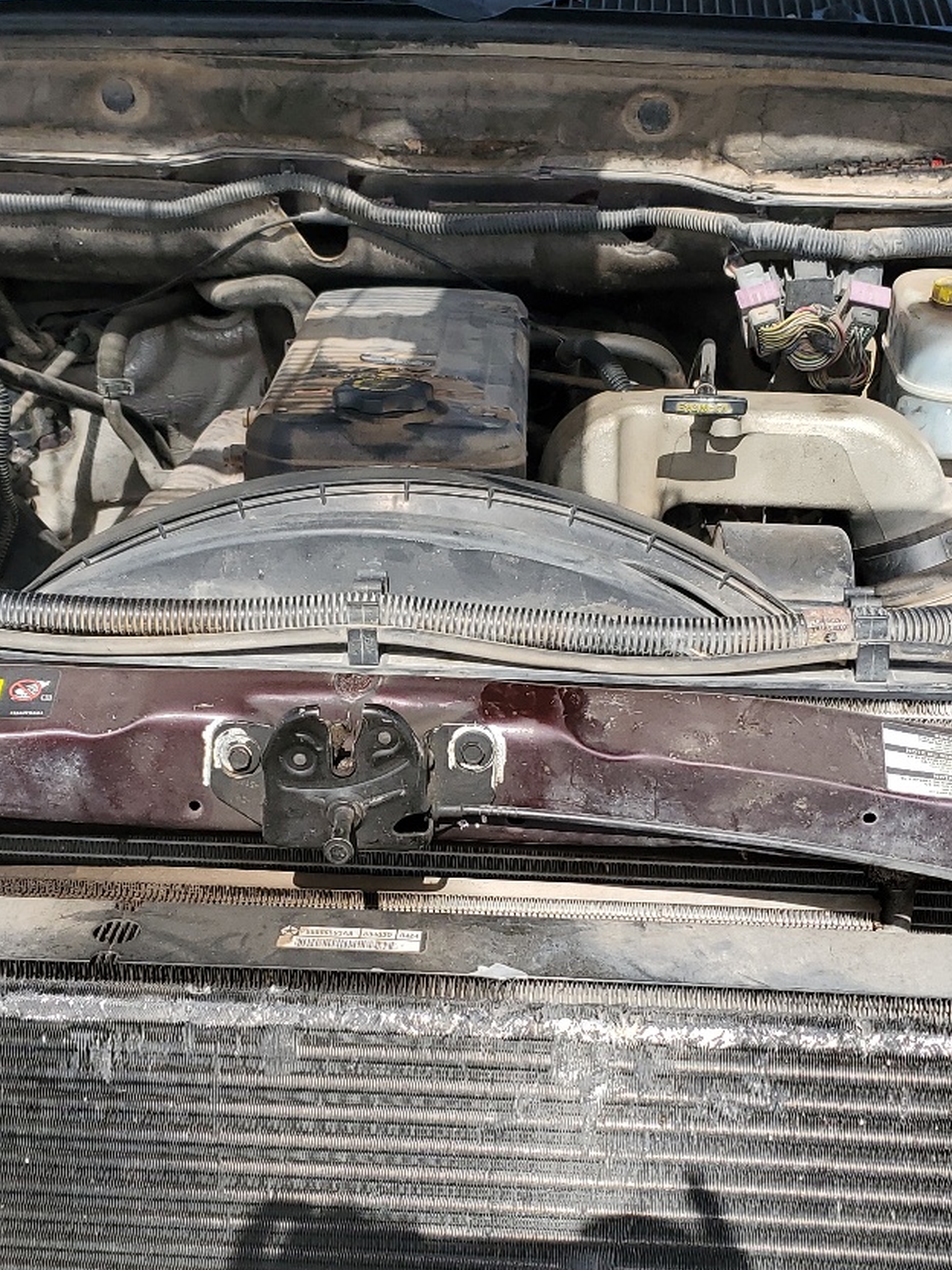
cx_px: 432
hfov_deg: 29.1
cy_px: 704
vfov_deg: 38.1
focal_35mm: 50
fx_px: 1833
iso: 50
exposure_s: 1/2500
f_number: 1.5
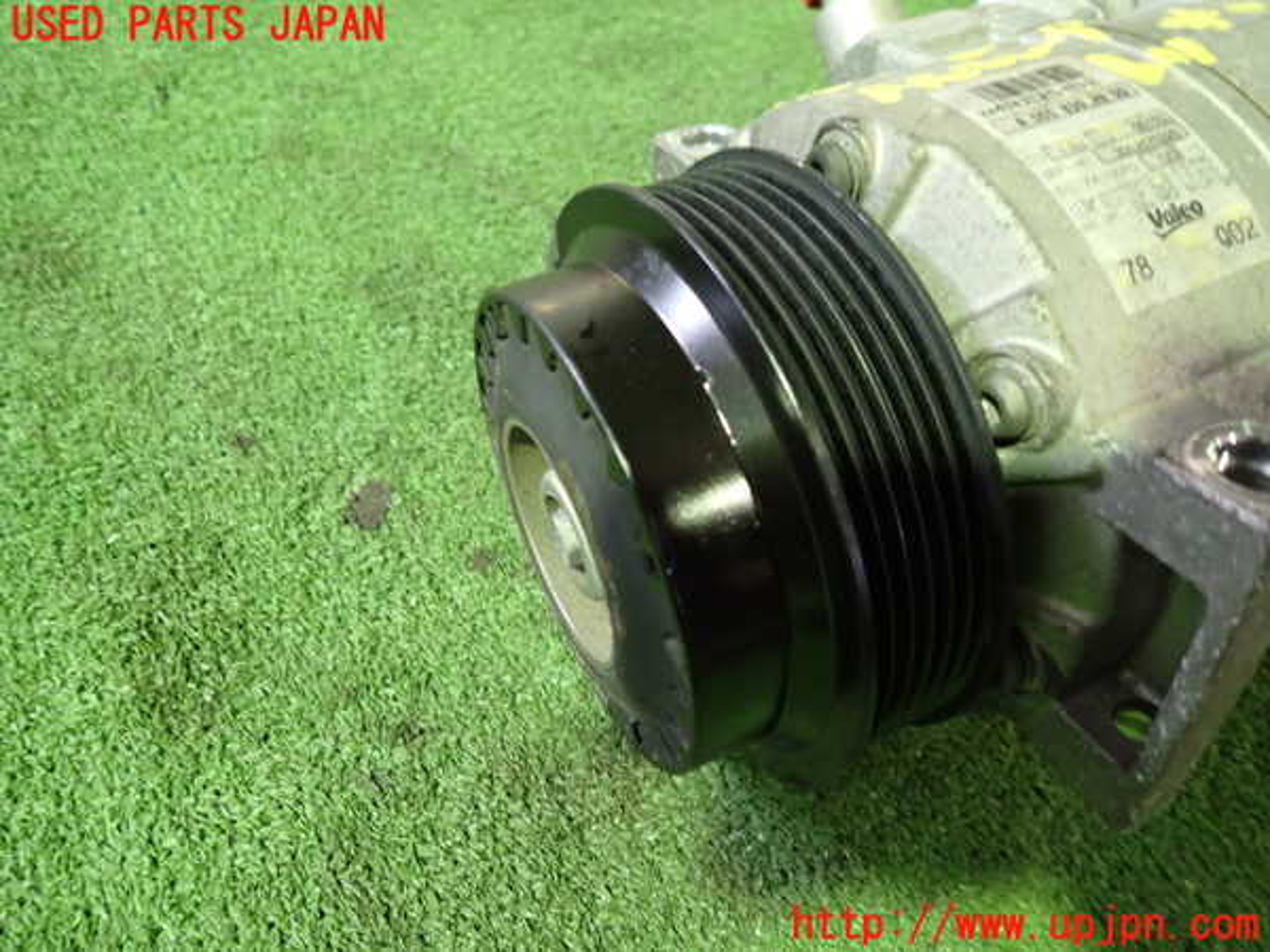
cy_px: 476
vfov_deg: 54.9
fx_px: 917
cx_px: 635
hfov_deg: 69.4
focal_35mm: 25
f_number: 2
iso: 800
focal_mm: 4.5
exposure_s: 1/30
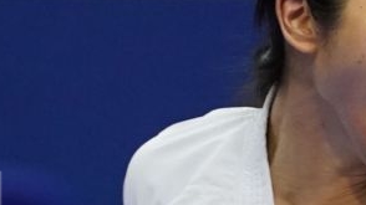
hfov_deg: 2.3
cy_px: 285
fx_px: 9215
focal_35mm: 950
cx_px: 307
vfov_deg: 1.3
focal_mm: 148
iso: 4000
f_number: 2.8
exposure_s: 1/1000
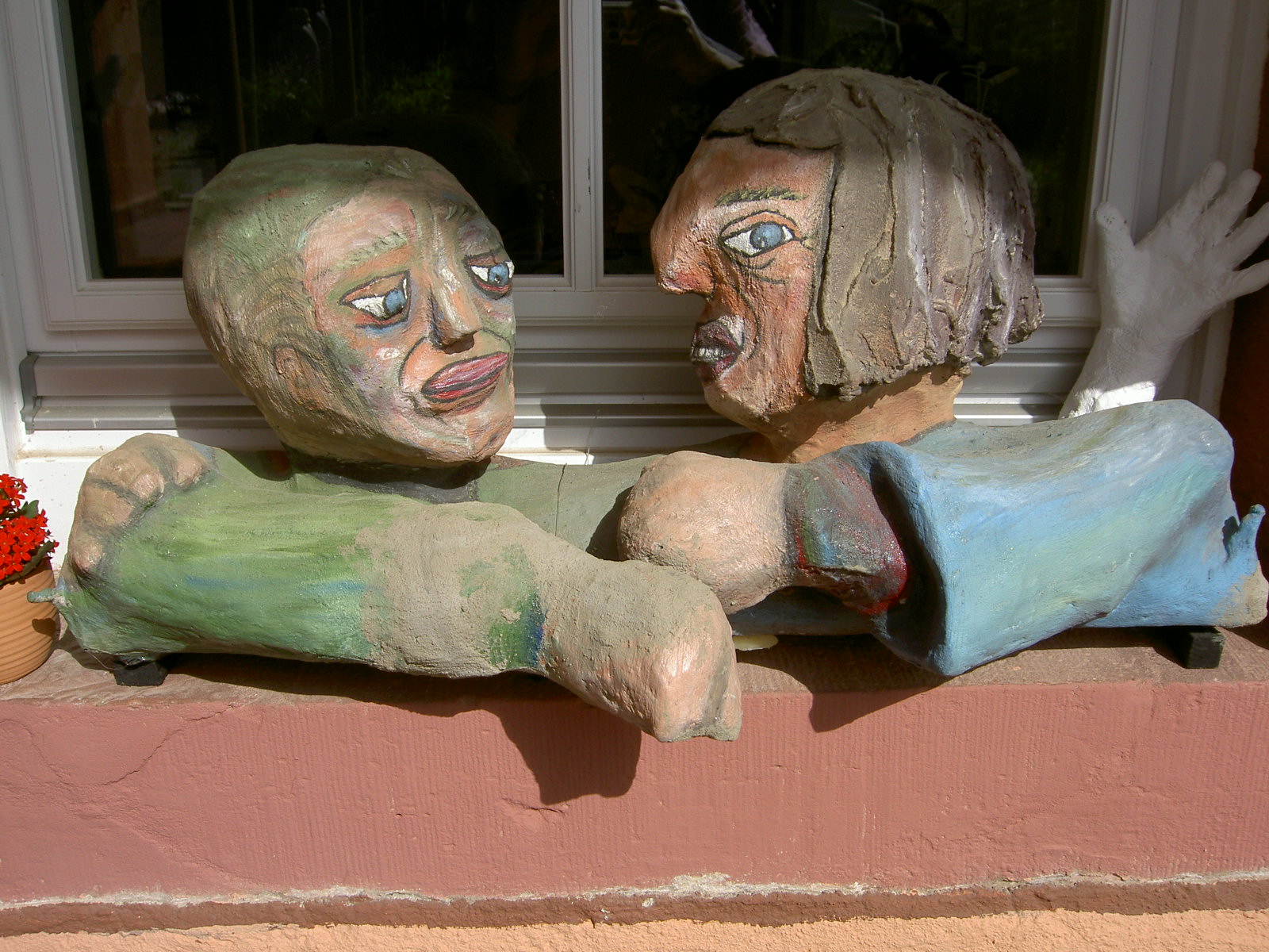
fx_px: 1246
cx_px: 634
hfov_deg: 54.0
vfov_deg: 41.8
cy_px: 476
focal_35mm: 34
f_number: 4.7
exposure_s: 1/500
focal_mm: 5.6
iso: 50
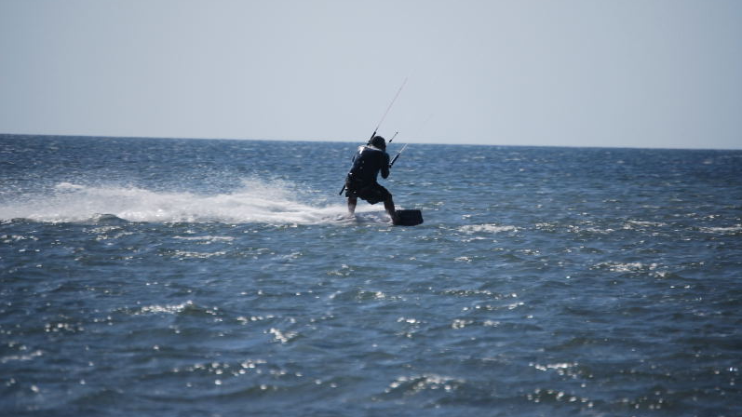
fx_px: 6216
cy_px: 184
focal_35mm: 316
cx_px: 371
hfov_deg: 6.8
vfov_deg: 3.8
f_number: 5.6
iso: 200
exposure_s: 1/500
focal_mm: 200
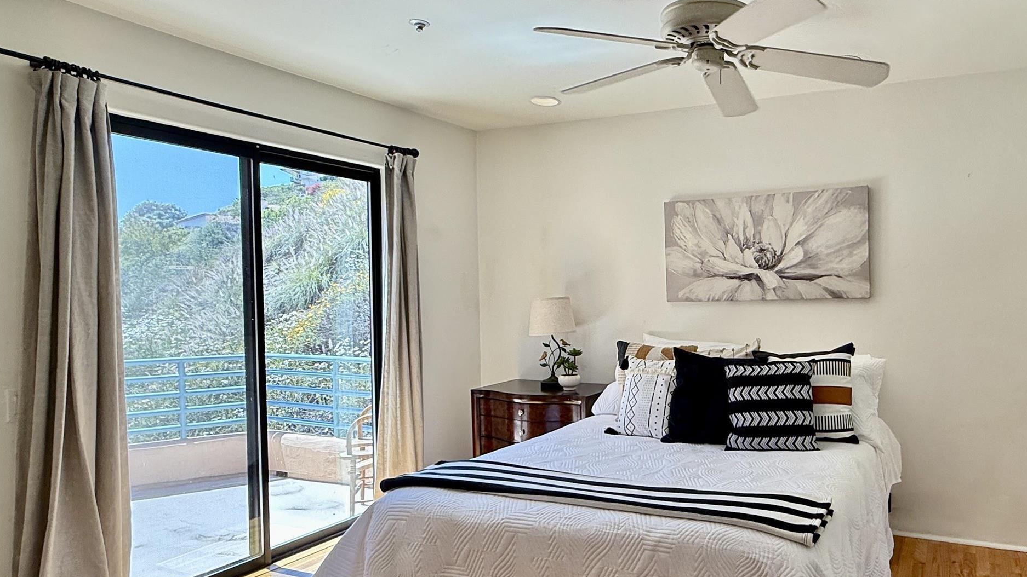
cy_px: 311
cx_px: 705
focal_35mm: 25
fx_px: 681
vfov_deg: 45.9
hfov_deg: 71.3
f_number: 2.2
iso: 64
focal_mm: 2.22
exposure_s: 1/133
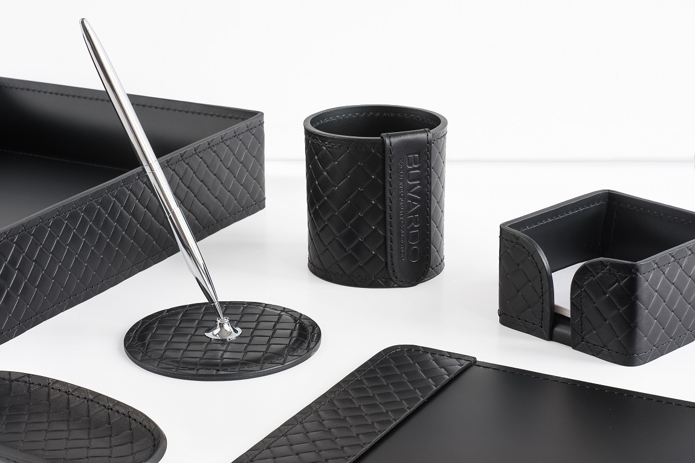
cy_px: 232
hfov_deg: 23.9
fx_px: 1641
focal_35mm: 85
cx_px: 348
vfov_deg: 16.1
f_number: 16
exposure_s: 2
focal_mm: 85
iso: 100
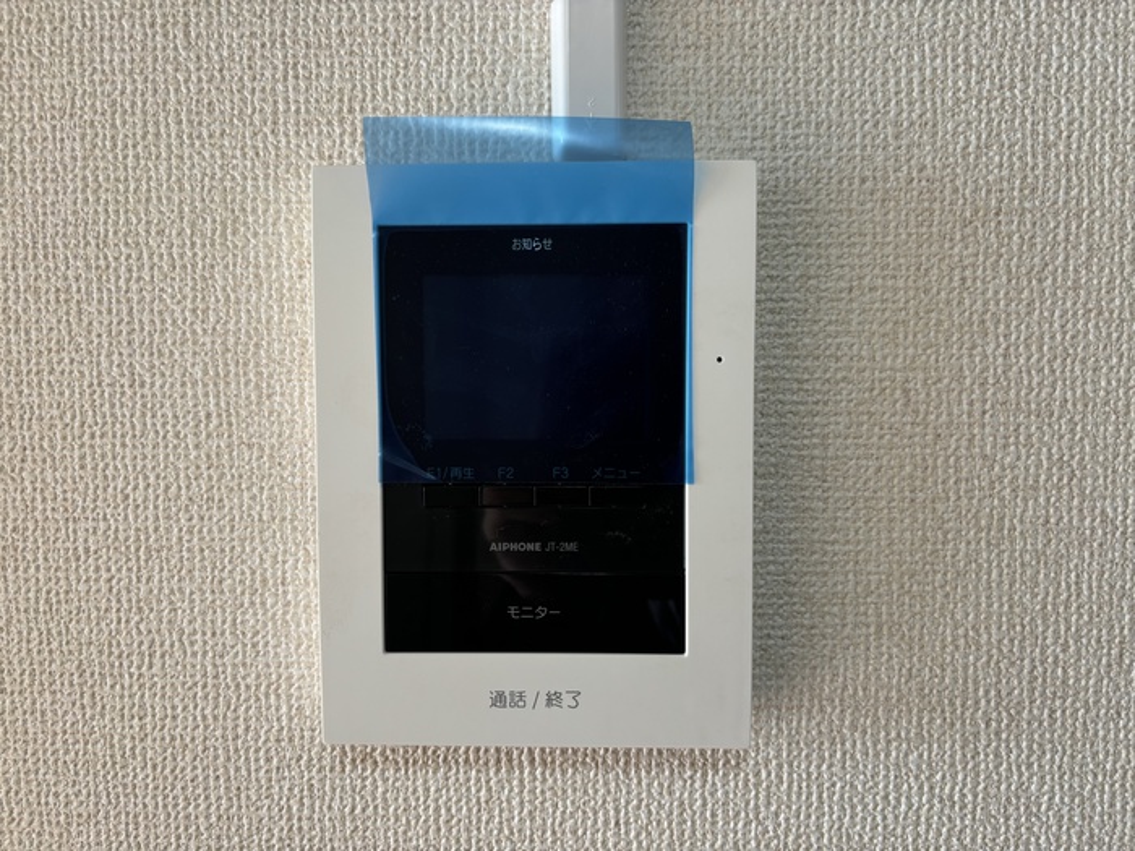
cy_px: 426
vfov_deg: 53.1
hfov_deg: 67.3
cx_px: 568
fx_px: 852
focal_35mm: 26
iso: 64
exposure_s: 1/121
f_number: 1.6
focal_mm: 5.96
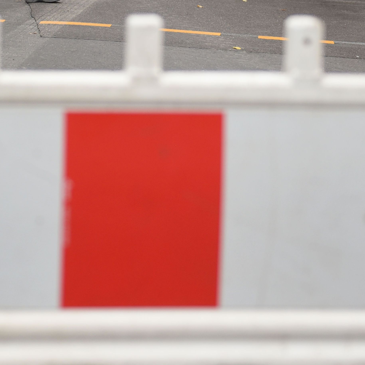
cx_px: 49
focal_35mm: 123
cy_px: -3
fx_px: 1467
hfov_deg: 14.1
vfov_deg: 14.0
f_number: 2.8
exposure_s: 1/3200
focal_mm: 44
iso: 500
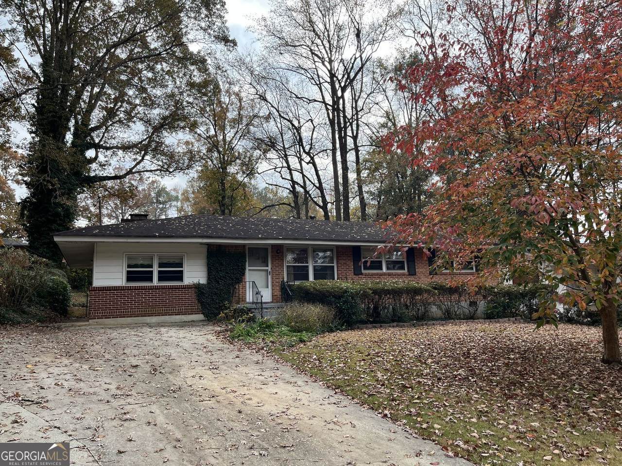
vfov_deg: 53.1
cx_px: 311
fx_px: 467
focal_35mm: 26
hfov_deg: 67.3
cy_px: 233
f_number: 1.6
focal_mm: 5.1
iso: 50
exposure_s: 1/1046
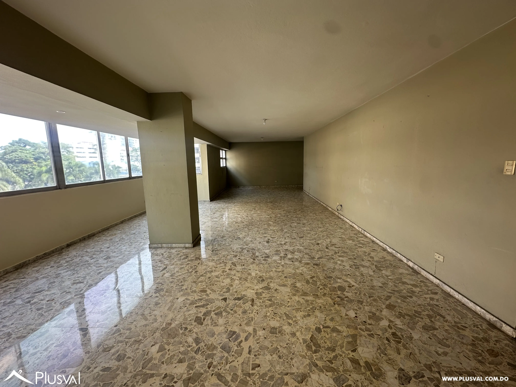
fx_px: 209
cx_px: 258
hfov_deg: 102.1
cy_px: 194
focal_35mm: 14
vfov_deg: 85.7
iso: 50
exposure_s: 1/99
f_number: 2.2
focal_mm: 2.22
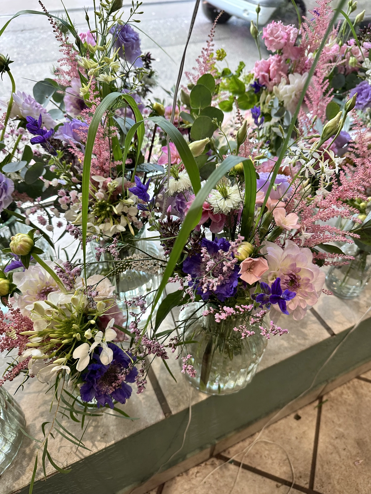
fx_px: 343
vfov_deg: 71.6
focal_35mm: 24
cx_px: 186
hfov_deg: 56.8
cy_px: 247
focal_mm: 6.86
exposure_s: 1/121
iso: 125
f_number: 1.78
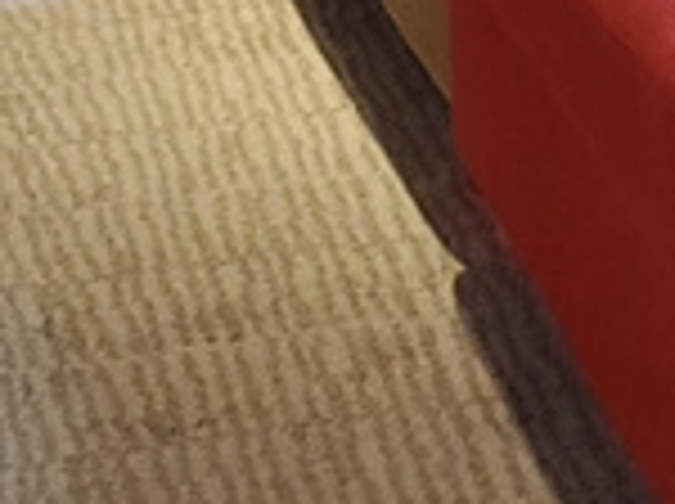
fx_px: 3465
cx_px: 526
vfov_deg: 8.1
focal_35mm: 178
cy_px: -346
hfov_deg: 11.1
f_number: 2.4
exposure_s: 1/40
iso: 320
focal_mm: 4.3
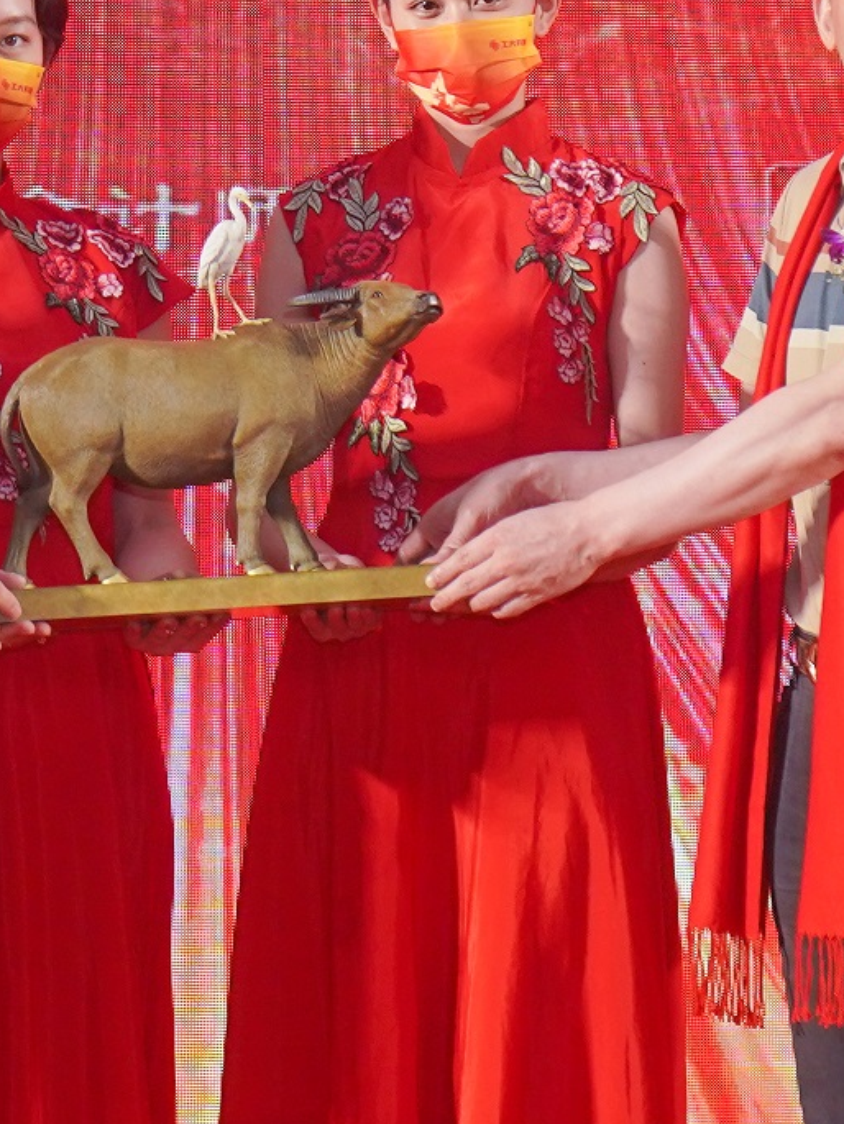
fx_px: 7117
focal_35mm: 219
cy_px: 203
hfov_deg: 6.8
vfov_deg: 9.0
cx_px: 141
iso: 640
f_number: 5
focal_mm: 52
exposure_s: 1/160
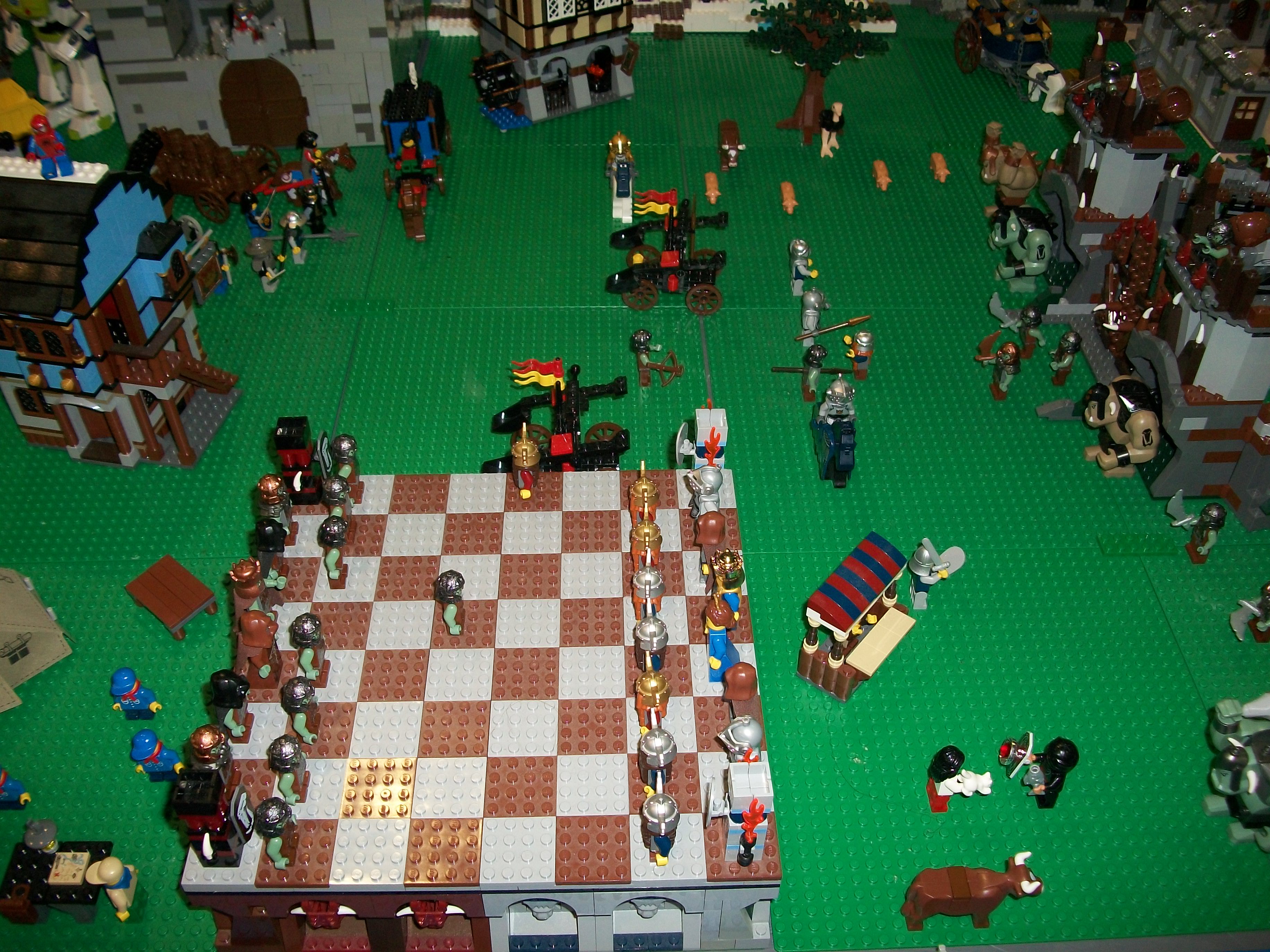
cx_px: 635
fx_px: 1174
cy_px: 476
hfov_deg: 56.8
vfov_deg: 44.2
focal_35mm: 32
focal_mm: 5.7
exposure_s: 1/30
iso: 80
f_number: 2.9
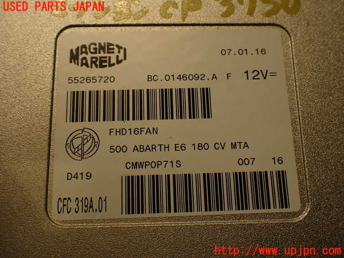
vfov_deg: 39.7
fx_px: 358
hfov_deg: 51.4
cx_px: 172
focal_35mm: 36
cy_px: 129
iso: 125
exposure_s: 1/80
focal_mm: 6.37
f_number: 2.5
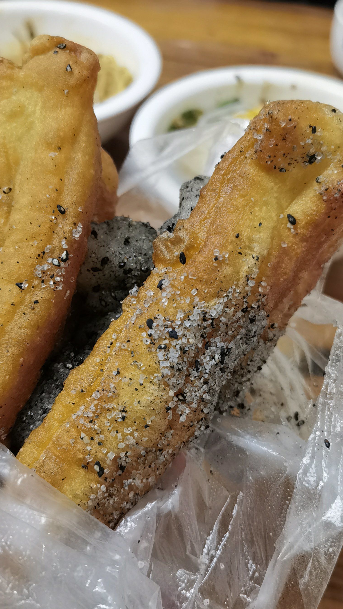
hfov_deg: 29.0
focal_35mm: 41
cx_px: 155
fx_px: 663
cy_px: 304
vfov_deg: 49.4
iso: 125
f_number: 1.9
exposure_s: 1/50
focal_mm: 6.67
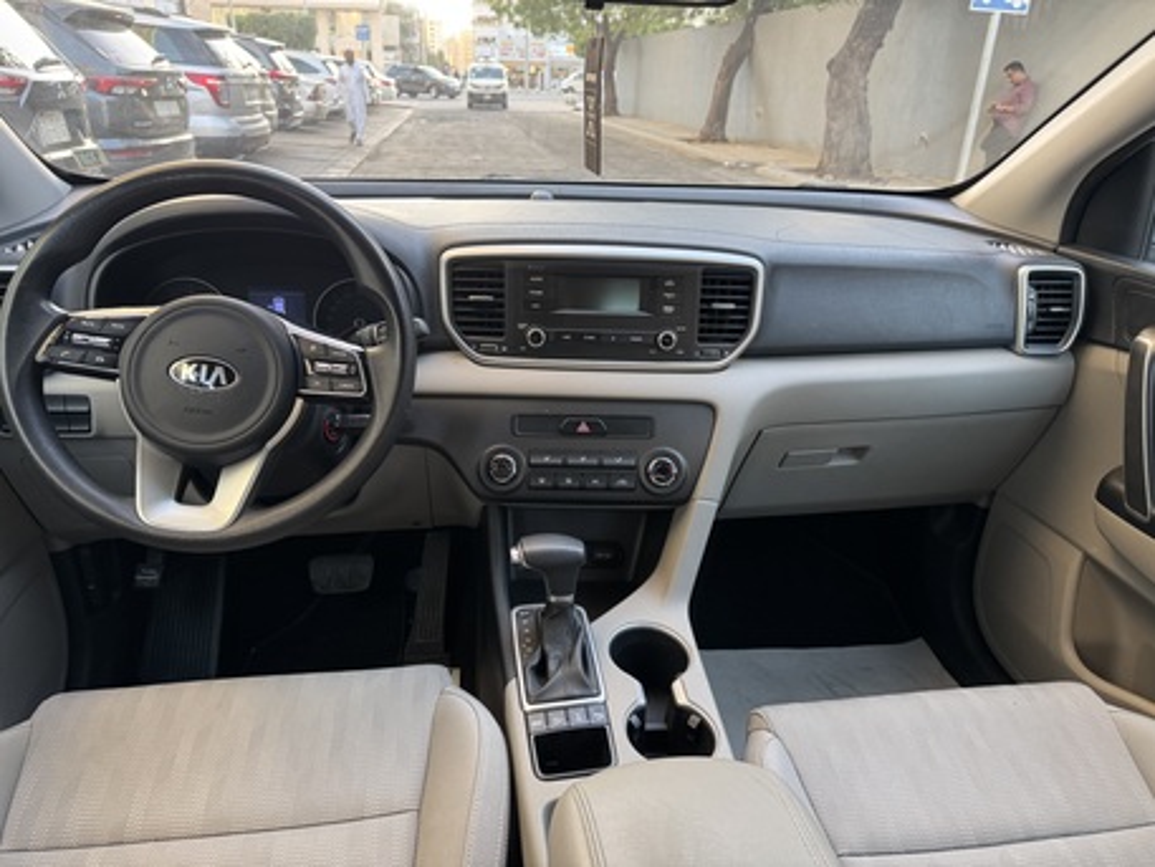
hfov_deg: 71.6
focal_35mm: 24
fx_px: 801
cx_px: 578
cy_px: 434
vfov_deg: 56.8
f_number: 1.78
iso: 200
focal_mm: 6.76
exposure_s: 1/106
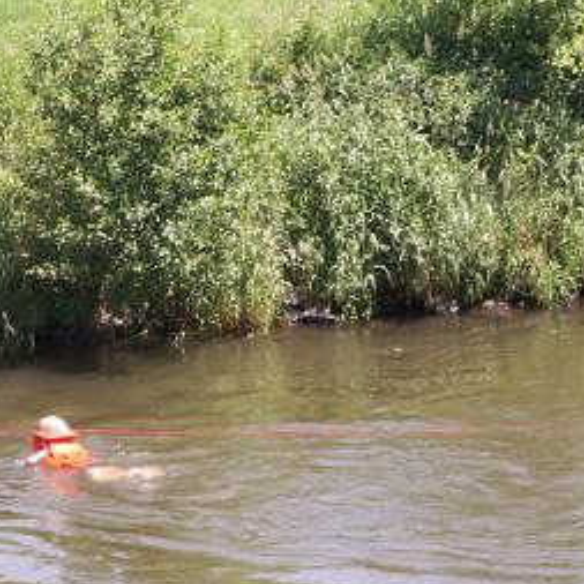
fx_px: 5211
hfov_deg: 6.4
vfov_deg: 6.4
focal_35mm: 273
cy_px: 328
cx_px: -18
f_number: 4
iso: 50
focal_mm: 19.88
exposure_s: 1/200
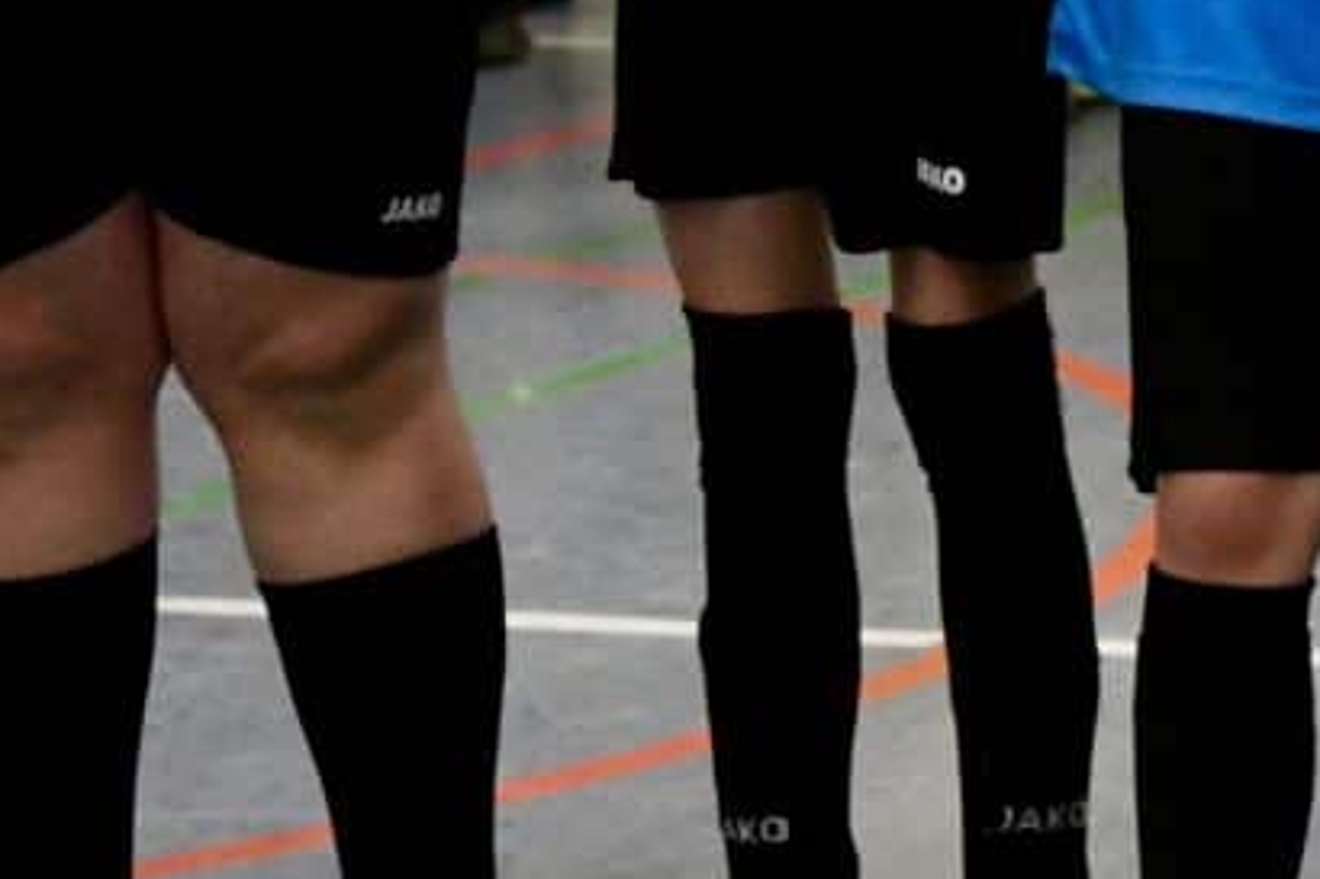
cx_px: 1742
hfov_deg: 11.4
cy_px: -452
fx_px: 6414
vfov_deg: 7.7
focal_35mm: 175
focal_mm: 35
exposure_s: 1/1250
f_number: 2.8
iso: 5000
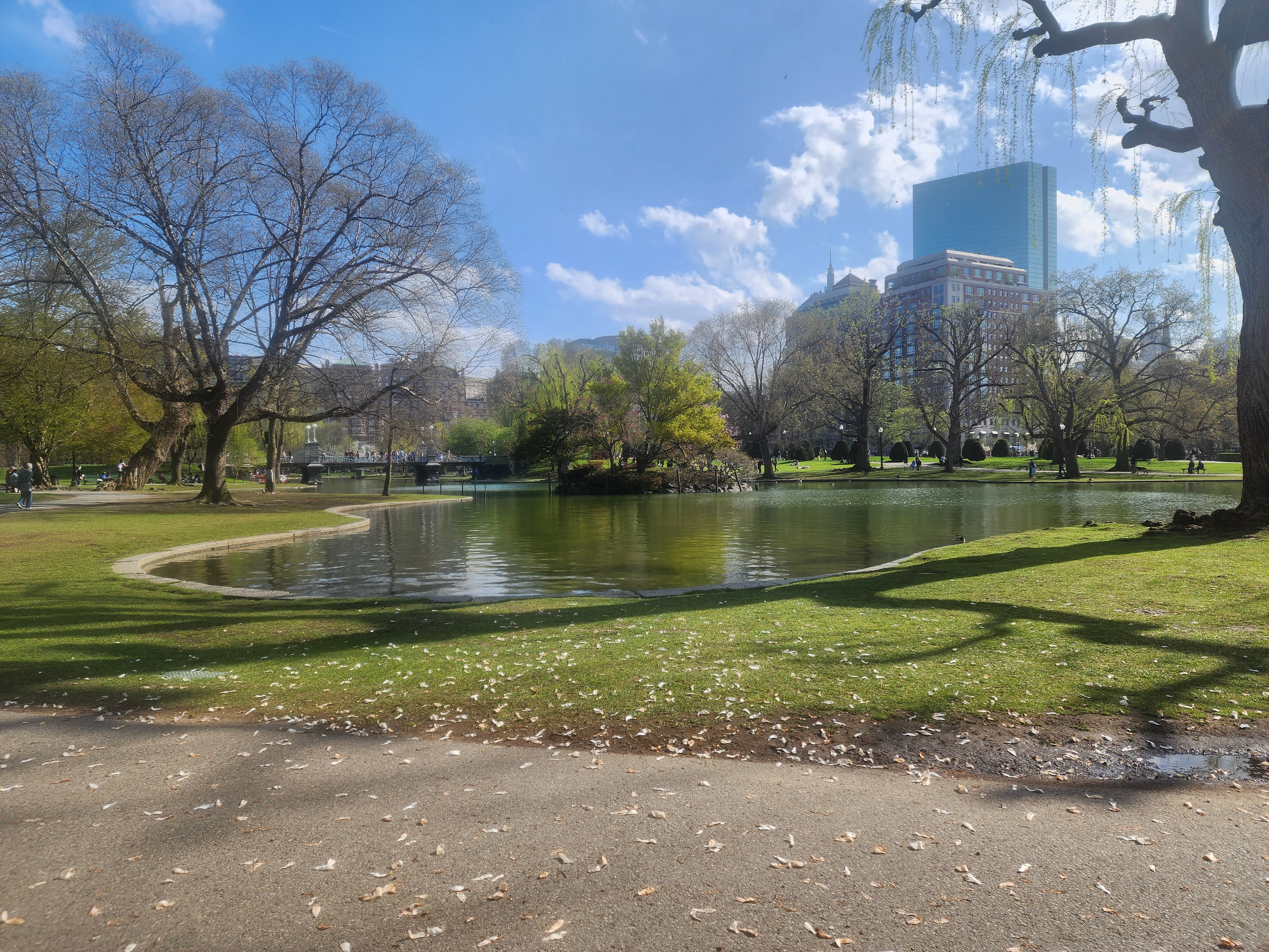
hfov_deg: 73.9
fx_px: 843
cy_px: 476
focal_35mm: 23
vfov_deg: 58.9
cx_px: 634
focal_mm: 6.4
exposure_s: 1/919
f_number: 1.8
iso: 12
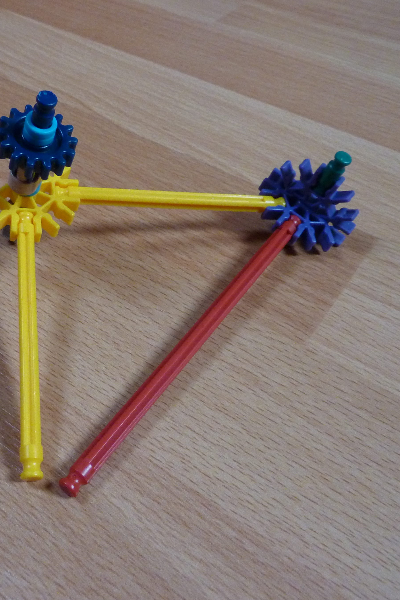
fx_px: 583
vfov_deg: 54.4
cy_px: 301
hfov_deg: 37.2
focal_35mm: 35
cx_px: 115
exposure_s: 1/25
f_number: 3.3
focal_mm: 4.1
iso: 400
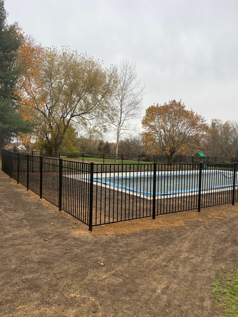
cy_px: 158
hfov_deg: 53.1
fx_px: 238
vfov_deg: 67.3
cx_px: 119
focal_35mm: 26
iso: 50
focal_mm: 5.7
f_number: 1.5
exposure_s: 1/397
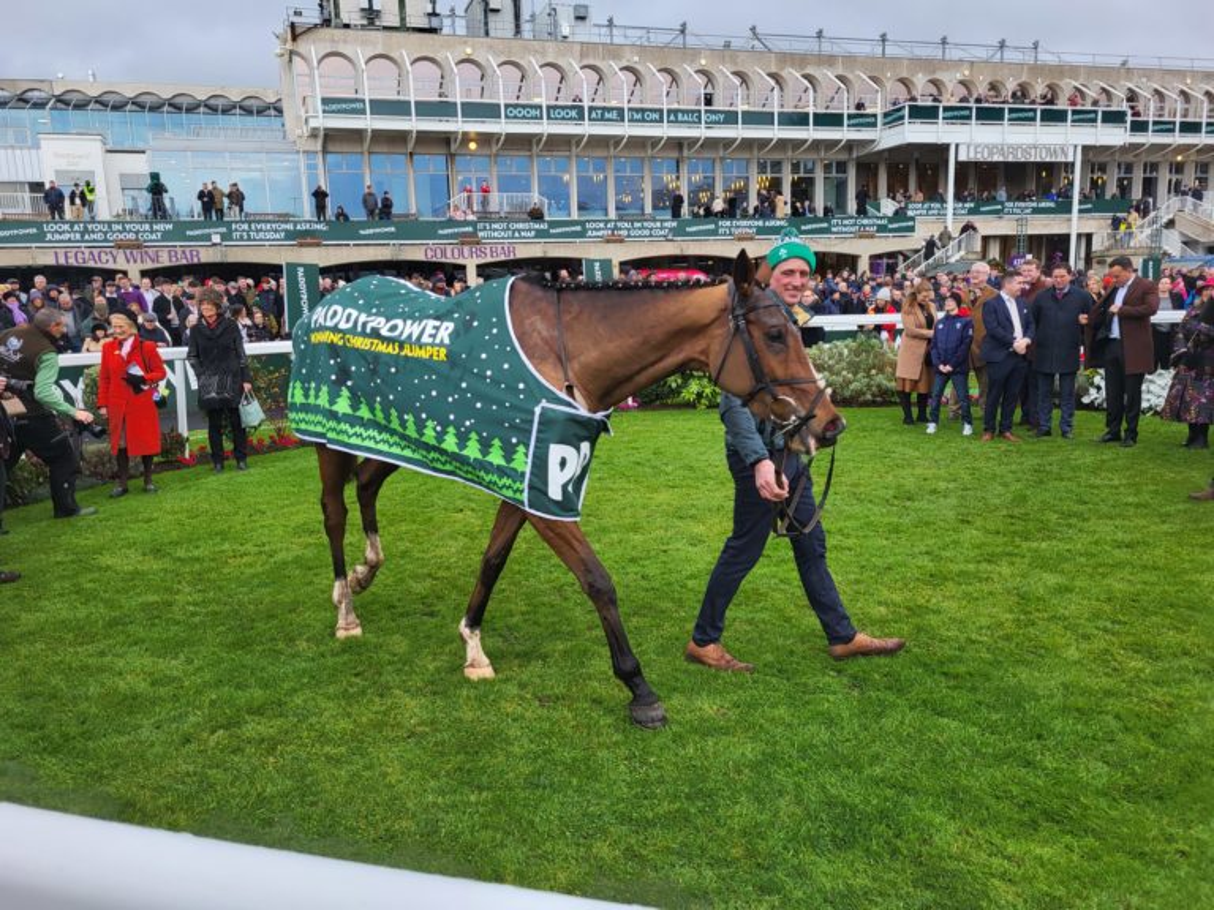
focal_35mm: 26
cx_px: 607
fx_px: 912
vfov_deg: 53.1
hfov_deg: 67.3
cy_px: 455
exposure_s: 1/214
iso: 40
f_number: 1.8
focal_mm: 5.4
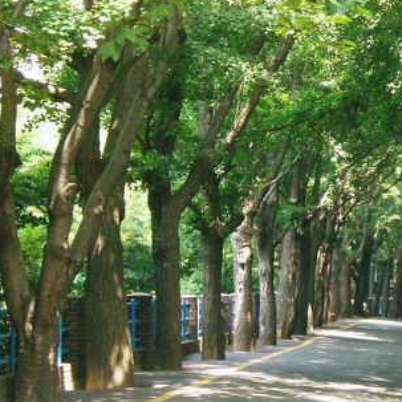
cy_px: 178
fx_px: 1945
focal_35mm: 148
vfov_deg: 11.8
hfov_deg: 11.7
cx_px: 364
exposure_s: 1/125
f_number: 4.3
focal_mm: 16.3
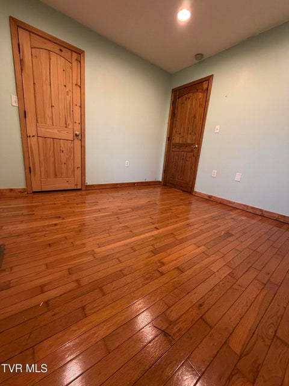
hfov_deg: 85.7
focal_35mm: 14
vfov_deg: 102.1
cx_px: 144
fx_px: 156
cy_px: 193
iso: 500
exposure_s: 1/60
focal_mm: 2.22
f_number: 2.2
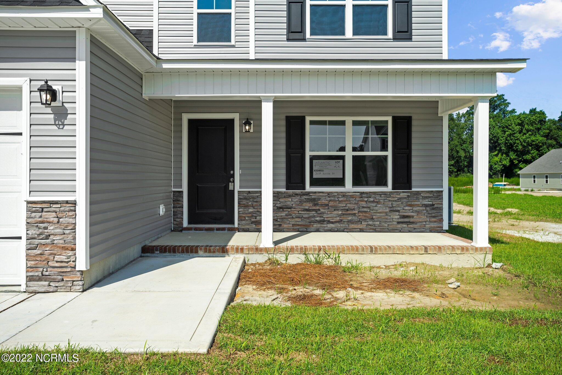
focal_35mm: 29
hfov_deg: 63.7
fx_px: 453
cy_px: 188
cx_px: 281
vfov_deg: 45.0
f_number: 8
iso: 100
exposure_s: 1/500
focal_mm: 29
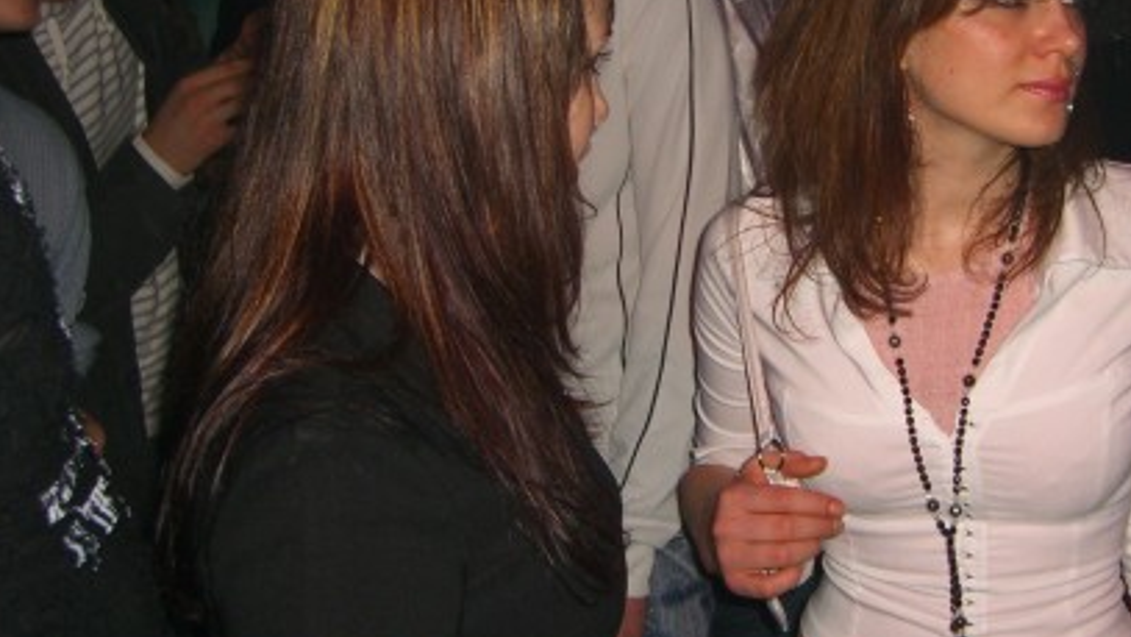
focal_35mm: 61
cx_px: 809
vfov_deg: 19.6
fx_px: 1829
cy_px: 192
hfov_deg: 33.8
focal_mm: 7.9
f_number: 2.8
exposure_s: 1/60
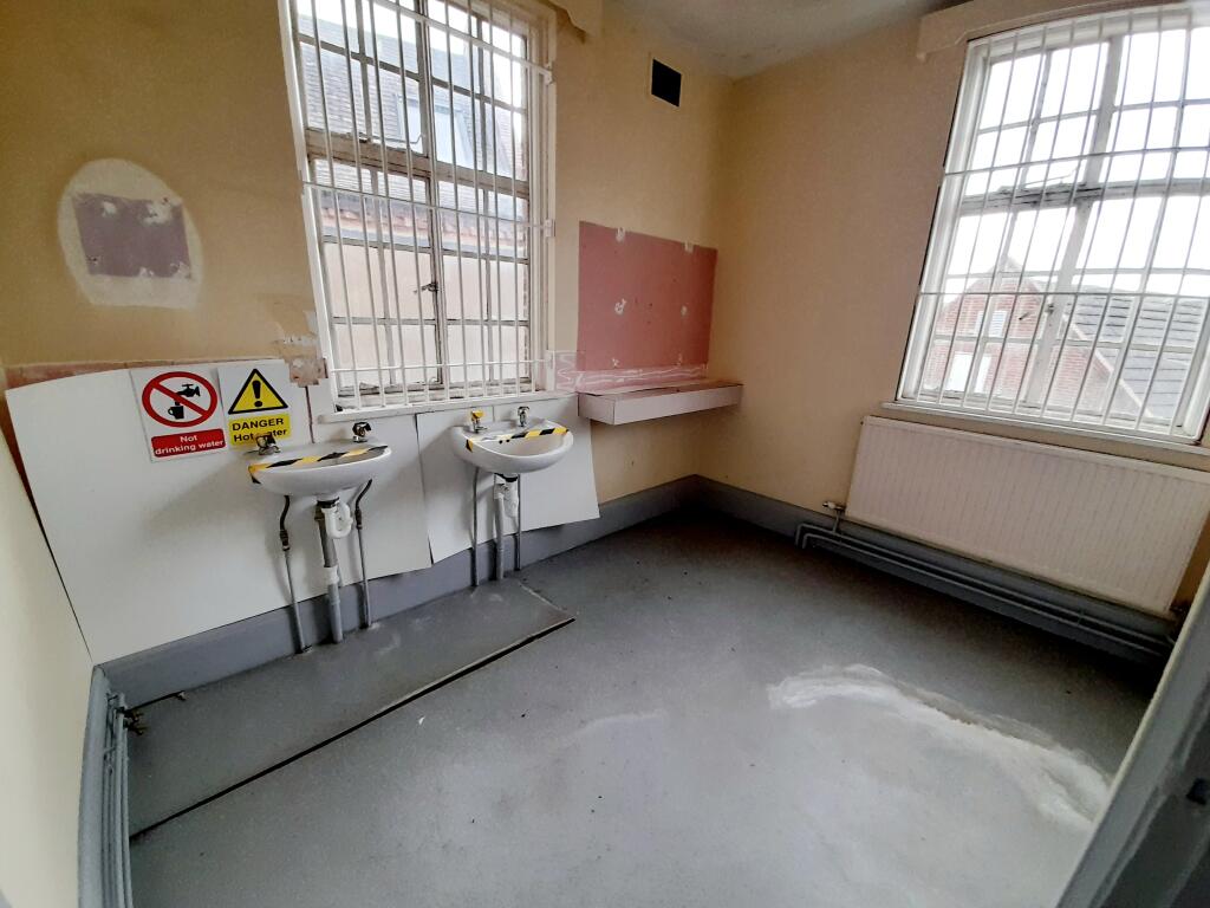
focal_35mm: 13
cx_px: 605
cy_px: 454
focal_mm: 1.42
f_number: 2.2
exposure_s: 1/50
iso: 125
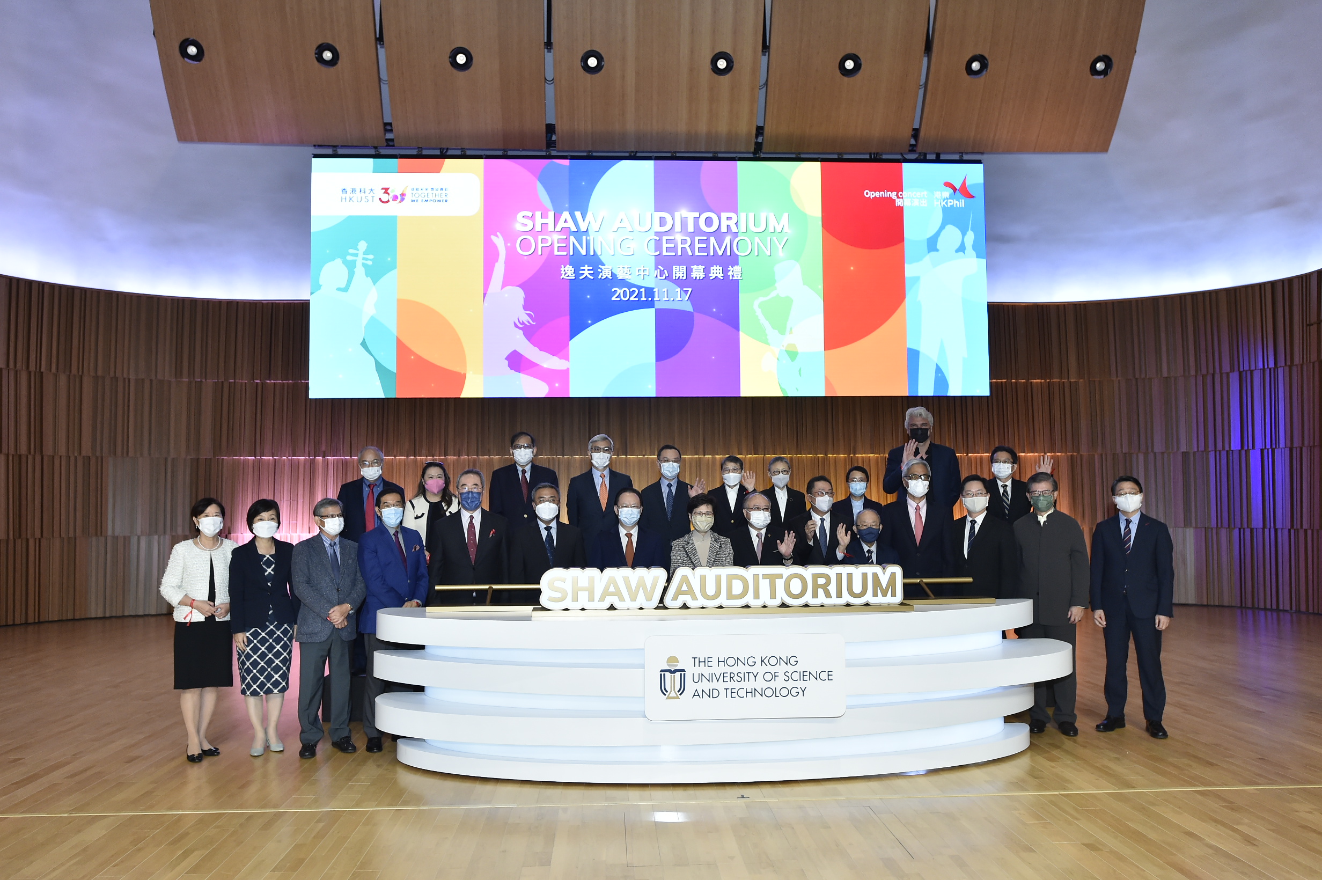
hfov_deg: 62.0
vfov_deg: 43.6
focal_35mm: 30
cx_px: 661
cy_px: 440
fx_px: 1101
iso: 2000
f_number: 5.6
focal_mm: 30
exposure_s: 1/250
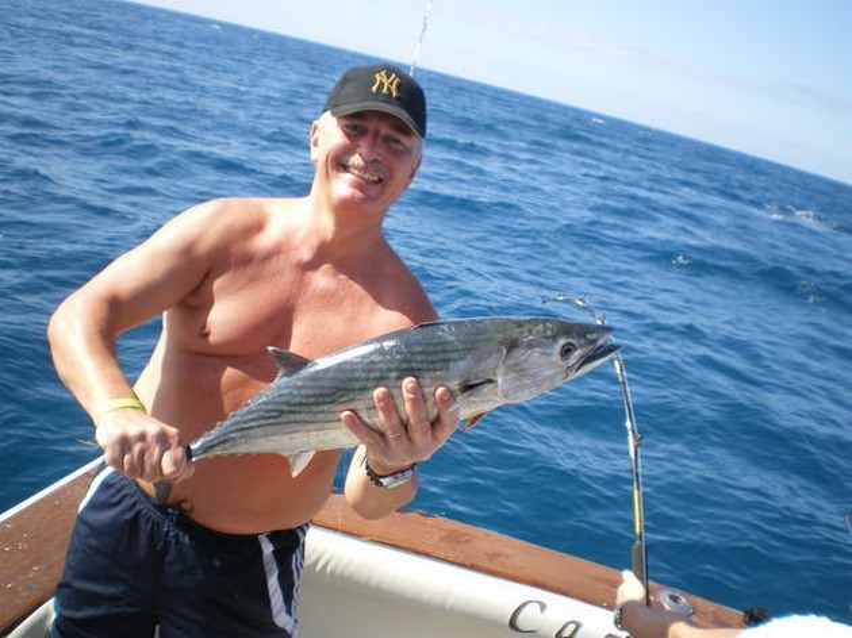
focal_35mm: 36
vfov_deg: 39.6
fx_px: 886
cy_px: 319
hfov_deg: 51.4
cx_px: 426
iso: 50
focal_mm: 6.3
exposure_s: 1/200
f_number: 4.6
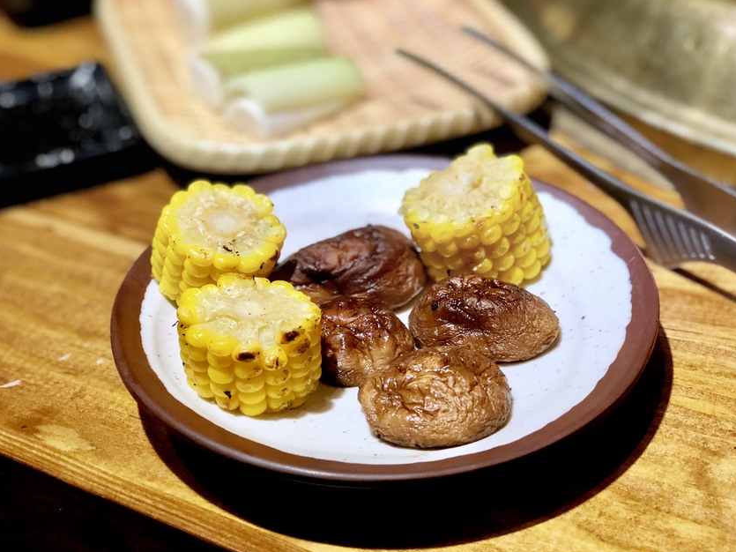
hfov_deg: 33.2
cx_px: 372
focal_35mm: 58
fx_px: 1233
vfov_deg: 25.2
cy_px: 278
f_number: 2.8
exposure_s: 1/60
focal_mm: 6.6
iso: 160
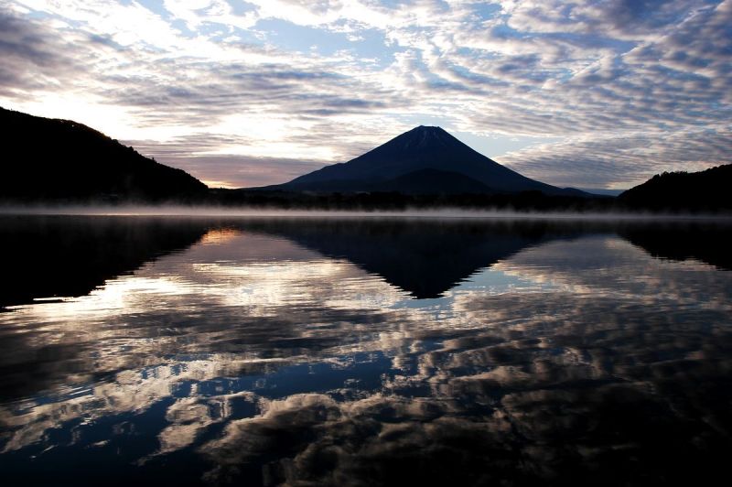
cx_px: 366
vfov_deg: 50.3
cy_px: 244
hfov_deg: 70.5
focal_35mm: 26
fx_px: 518
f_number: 13
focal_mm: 17
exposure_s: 1/90
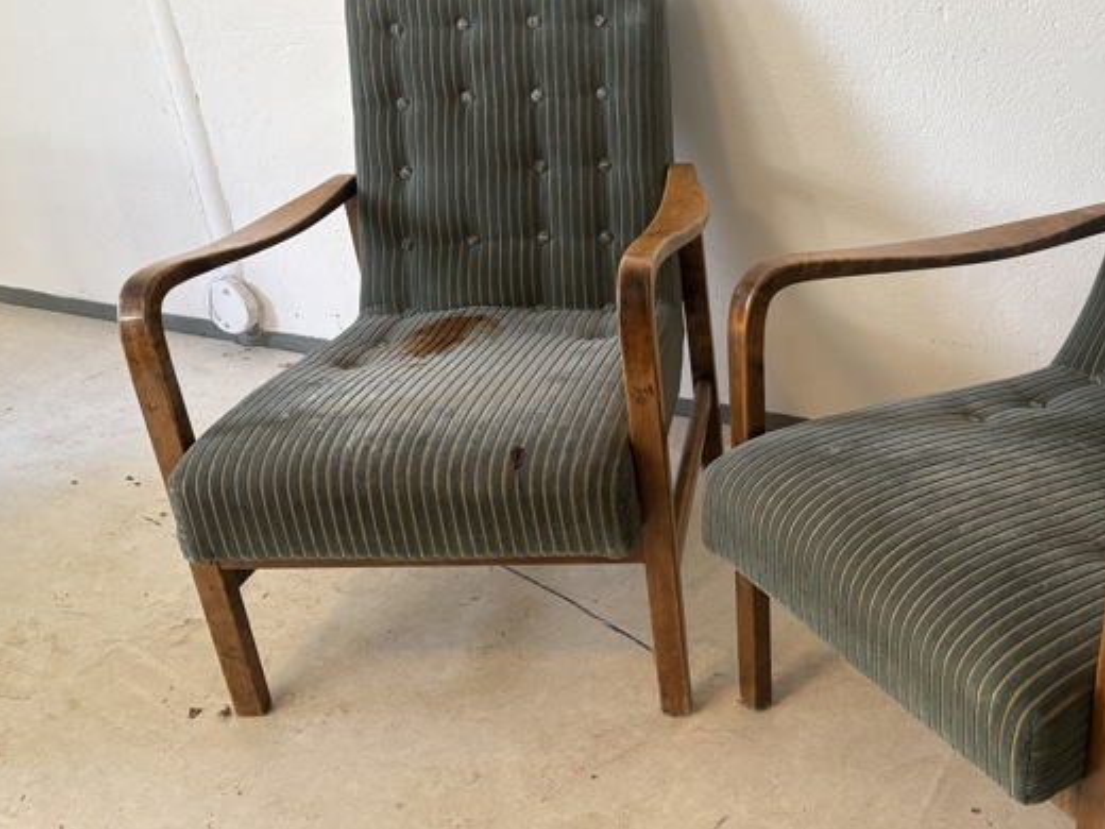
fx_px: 1277
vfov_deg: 36.0
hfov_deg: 45.5
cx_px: 799
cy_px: 429
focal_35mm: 40
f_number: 1.6
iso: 200
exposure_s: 1/50
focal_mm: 5.96
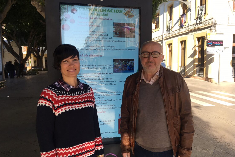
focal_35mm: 31
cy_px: 82
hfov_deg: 60.3
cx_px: 118
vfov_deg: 42.3
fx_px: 202
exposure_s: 1/381
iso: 25
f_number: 2.2
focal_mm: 4.15
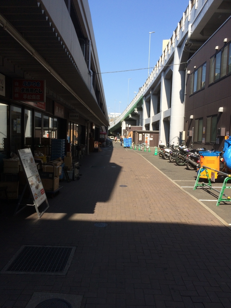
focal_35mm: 29
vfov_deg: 61.7
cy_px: 154
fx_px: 258
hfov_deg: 48.2
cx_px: 116
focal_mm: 4.15
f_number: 2.2
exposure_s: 1/1466
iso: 32
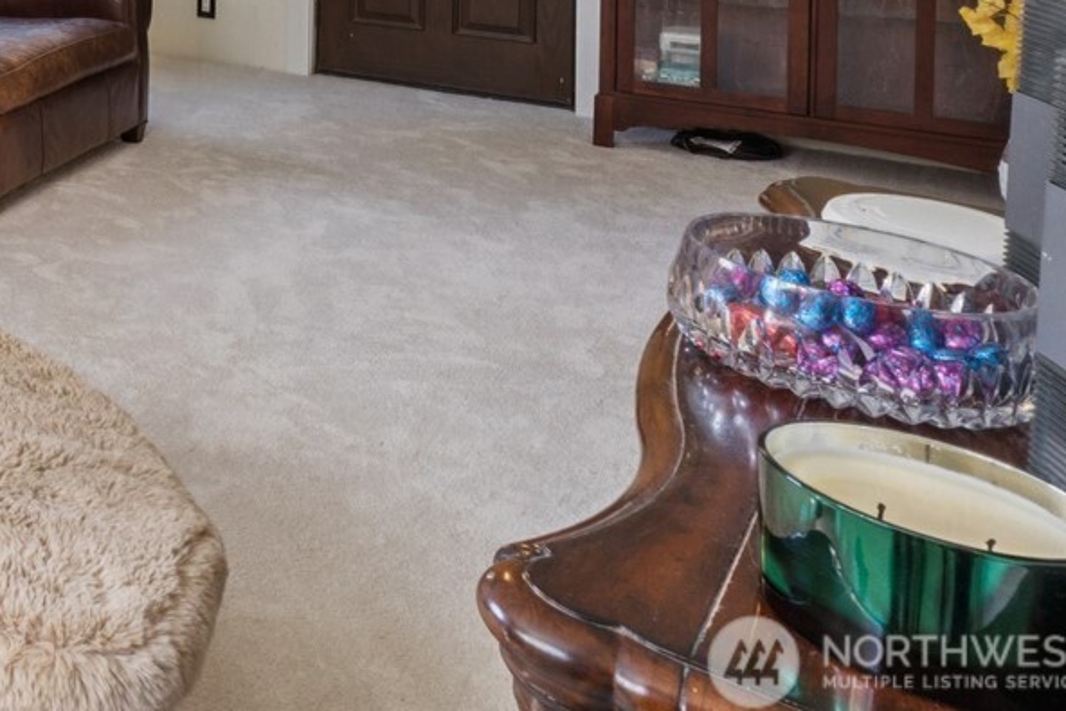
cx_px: -381
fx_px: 1274
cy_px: -287
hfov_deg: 32.0
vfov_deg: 25.4
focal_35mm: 43
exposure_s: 1/6
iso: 250
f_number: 9
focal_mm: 10
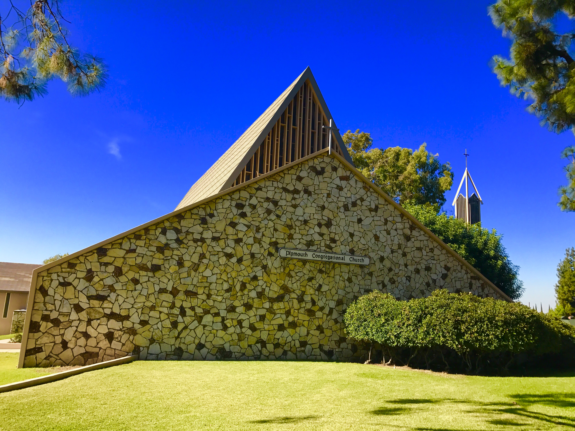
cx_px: 288
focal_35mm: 28
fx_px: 465
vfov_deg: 49.7
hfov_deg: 63.4
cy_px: 216
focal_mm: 3.99
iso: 20
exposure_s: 1/1408
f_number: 1.8
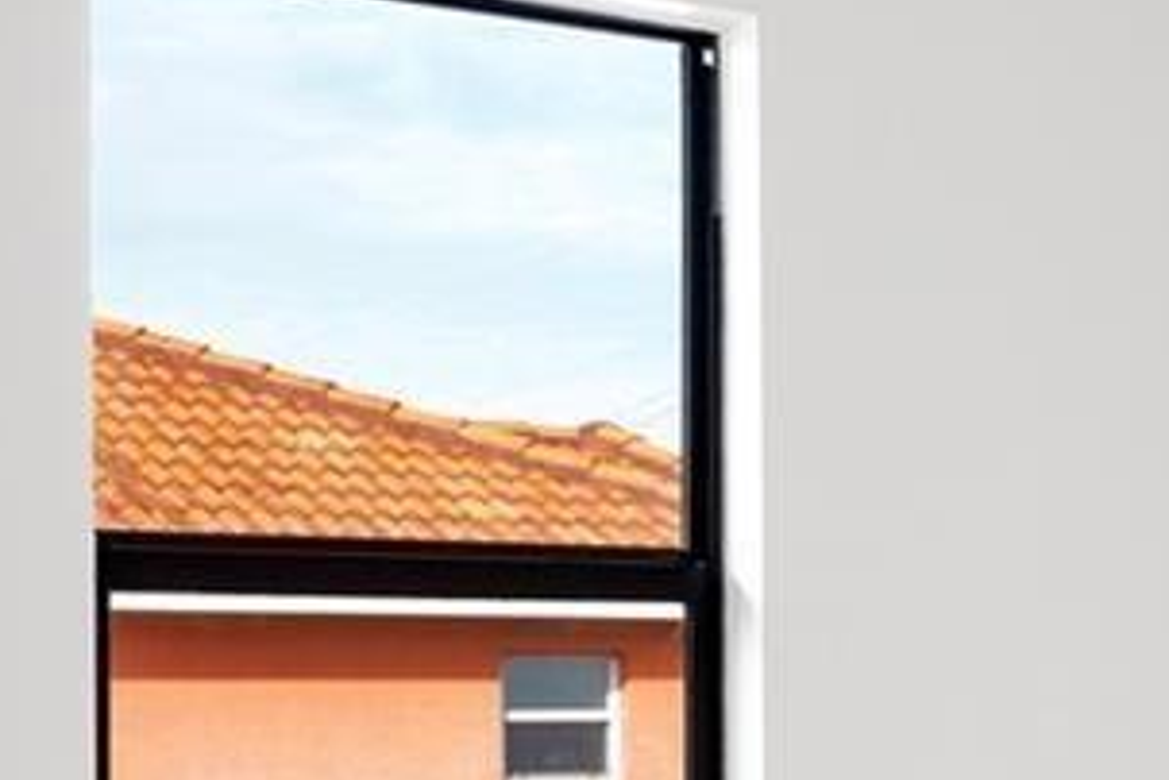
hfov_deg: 24.6
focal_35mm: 81
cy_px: 931
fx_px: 2630
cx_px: 945
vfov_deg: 16.2
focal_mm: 24
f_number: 4
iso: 1250
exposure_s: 1/200
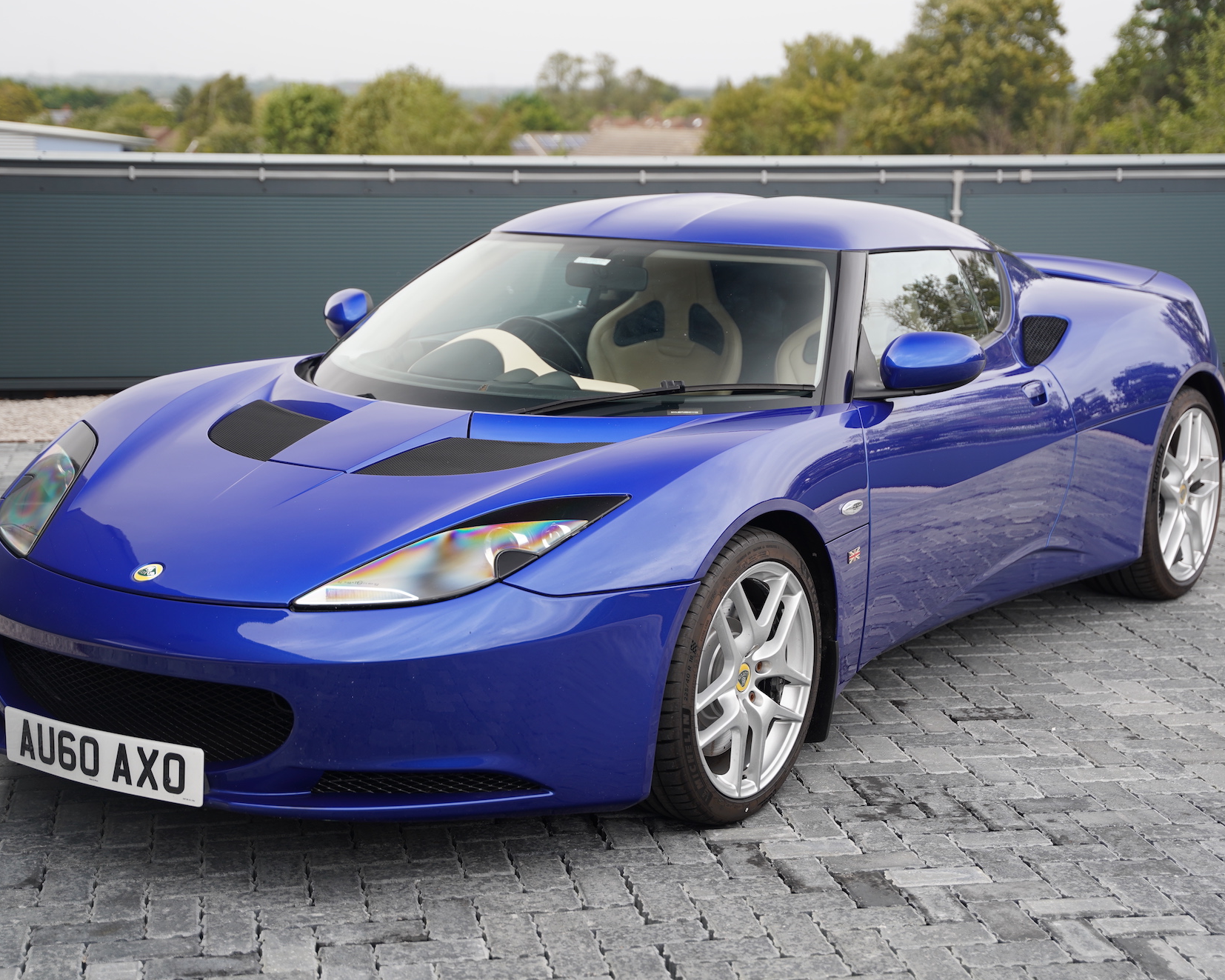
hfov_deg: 31.6
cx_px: 590
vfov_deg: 25.5
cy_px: 491
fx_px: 2168
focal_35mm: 60
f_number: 2.8
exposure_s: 1/125
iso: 100
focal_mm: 52.7
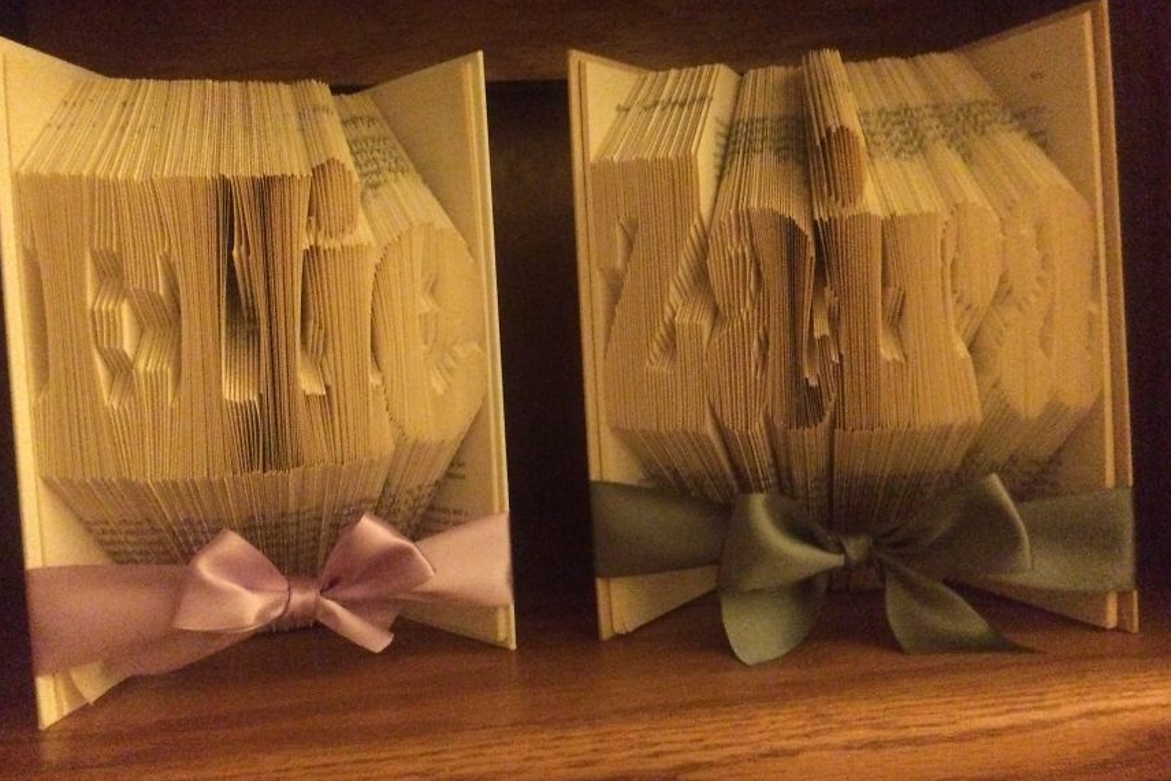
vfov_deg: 42.3
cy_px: 339
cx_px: 575
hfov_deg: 60.3
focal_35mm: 31
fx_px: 1008
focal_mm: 4.15
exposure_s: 1/15
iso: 1250
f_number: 2.2
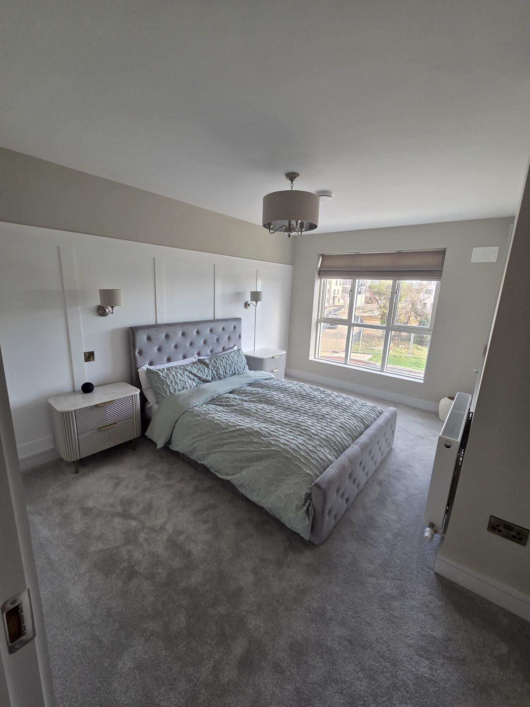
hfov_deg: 89.9
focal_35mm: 13
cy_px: 354
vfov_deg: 106.2
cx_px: 265
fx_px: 265
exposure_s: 1/100
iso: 125
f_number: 2.2
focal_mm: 2.2
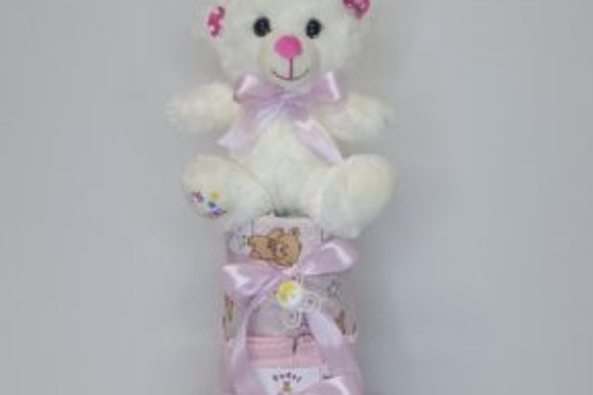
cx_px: 305
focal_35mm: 33
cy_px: 366
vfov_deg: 37.0
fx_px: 543
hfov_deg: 57.2
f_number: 1.8
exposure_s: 1/60.2
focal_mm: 5.54
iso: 64
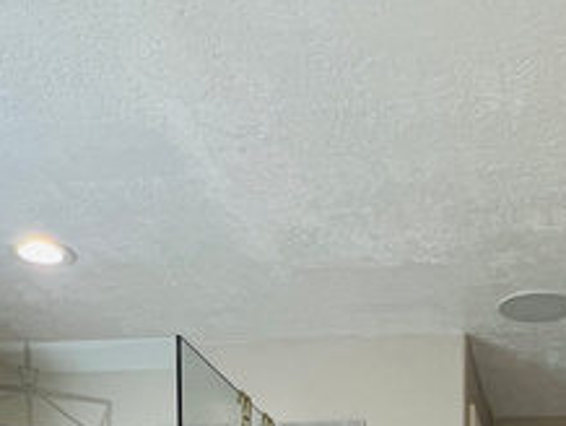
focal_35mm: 61
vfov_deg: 18.1
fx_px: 998
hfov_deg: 30.8
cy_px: 805
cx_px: 454
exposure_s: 1/120
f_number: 1.8
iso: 100
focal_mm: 1.57
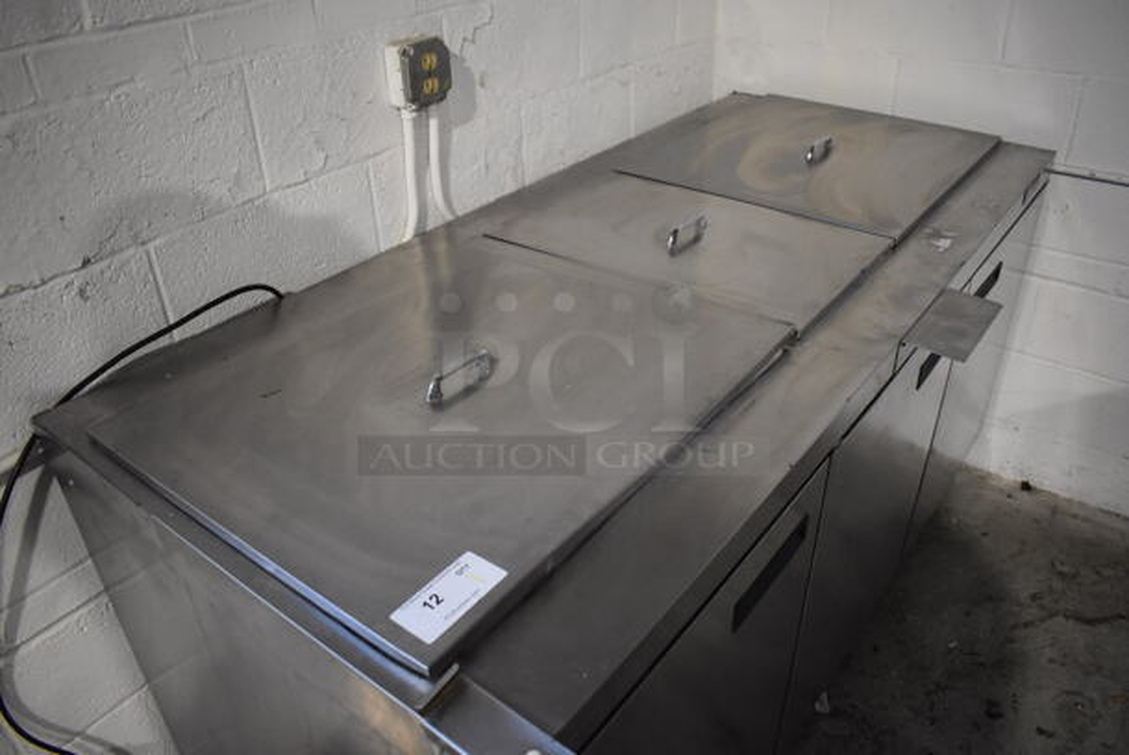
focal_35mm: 27
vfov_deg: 48.0
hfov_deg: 67.3
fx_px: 848
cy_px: 378
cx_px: 564
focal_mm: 18
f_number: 3.5
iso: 3200
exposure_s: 1/125
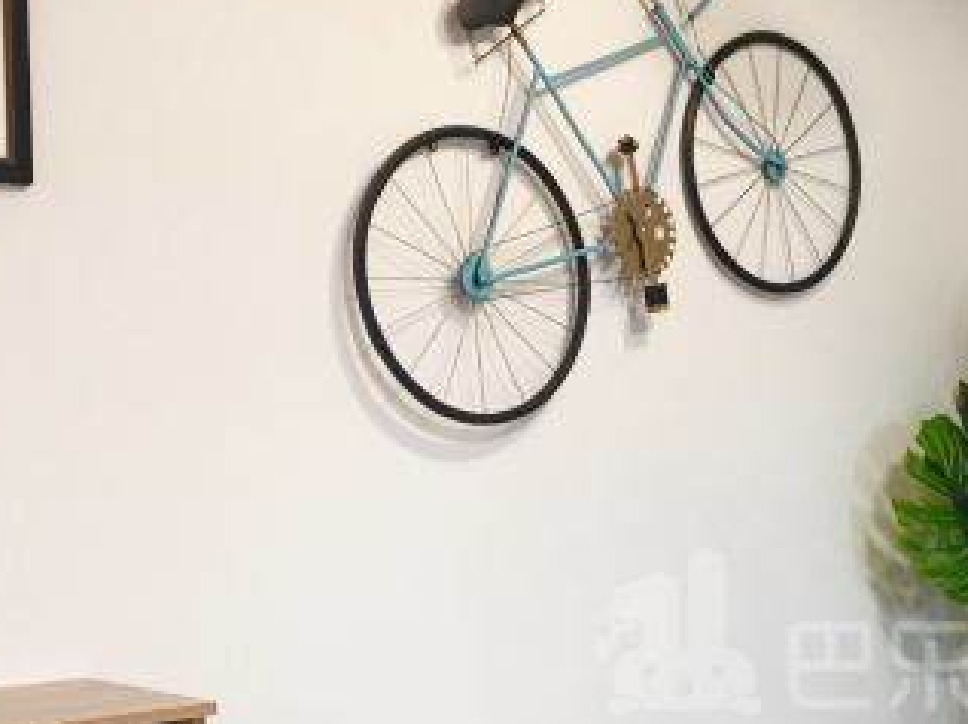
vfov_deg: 19.8
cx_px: 834
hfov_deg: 26.0
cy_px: 633
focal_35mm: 73
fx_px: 2040
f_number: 2.2
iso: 50
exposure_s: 1/17
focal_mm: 4.15
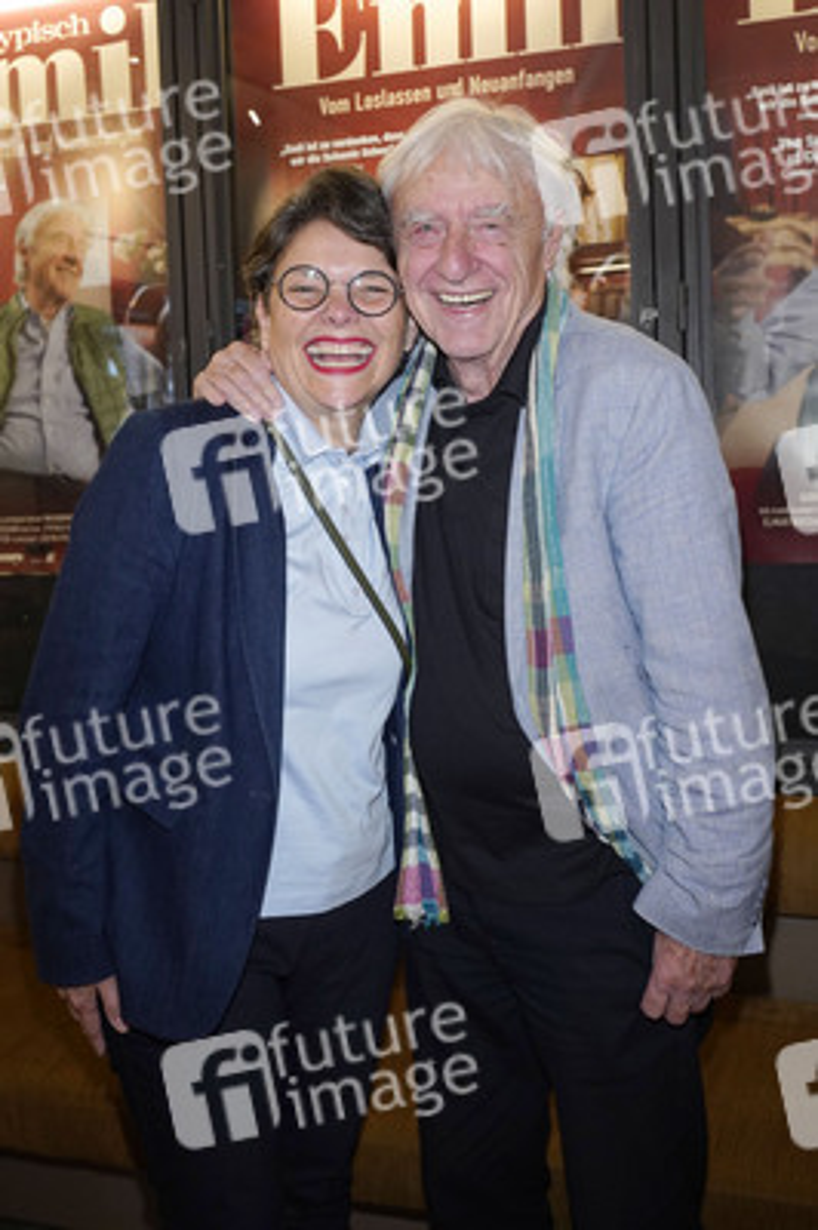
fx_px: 1229
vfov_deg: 53.2
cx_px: 409
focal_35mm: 36
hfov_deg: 36.8
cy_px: 615
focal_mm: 36
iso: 2000
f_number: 5.6
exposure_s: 1/100
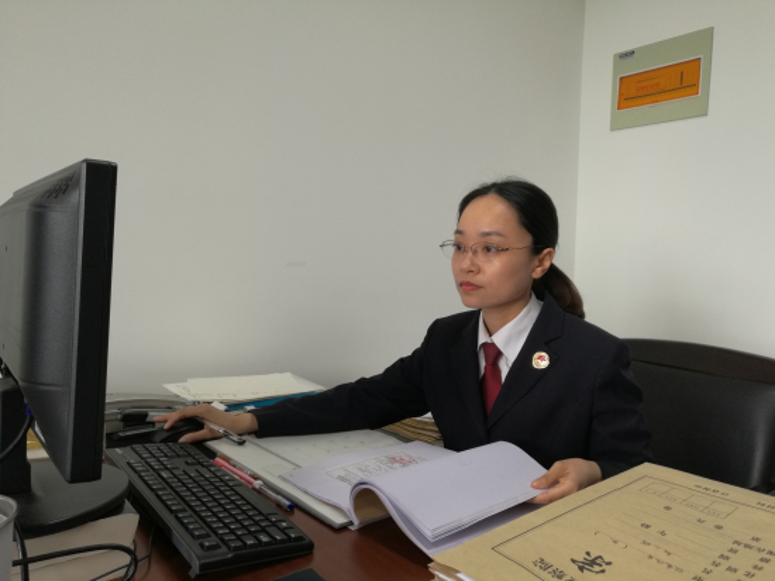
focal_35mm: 27
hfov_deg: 65.3
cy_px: 290
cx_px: 388
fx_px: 604
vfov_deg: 51.3
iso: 80
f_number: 2
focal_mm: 4.04
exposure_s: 1/33.3
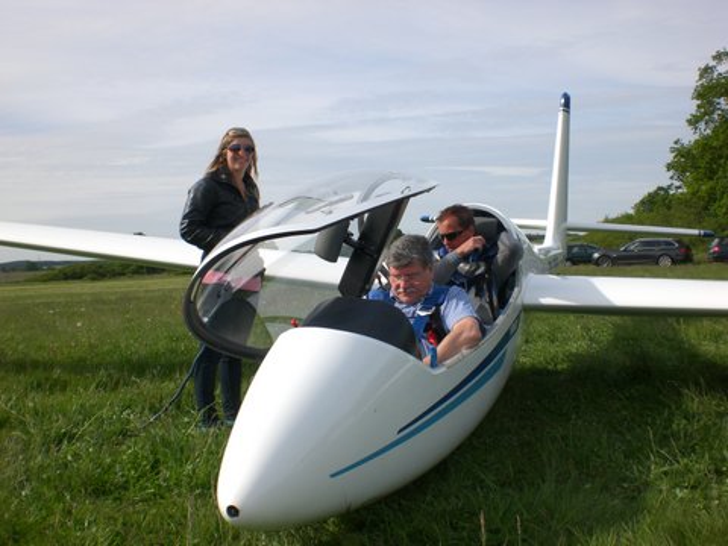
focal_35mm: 38
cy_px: 273
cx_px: 364
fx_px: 799
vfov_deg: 37.7
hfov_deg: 49.0
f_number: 4.4
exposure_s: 1/500
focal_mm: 6.3
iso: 50
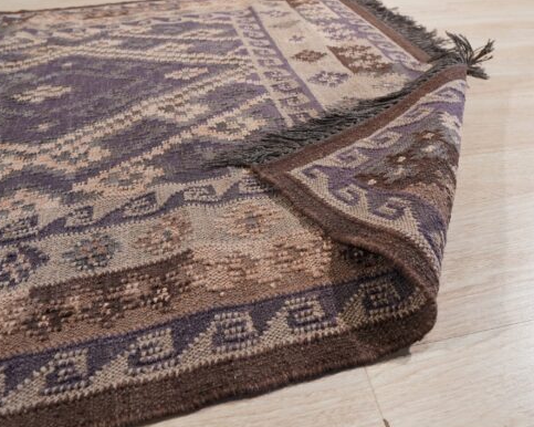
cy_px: 215
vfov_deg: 51.5
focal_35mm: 28
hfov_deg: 62.0
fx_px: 442
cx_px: 301
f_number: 4.5
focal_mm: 16
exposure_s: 1/200
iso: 800
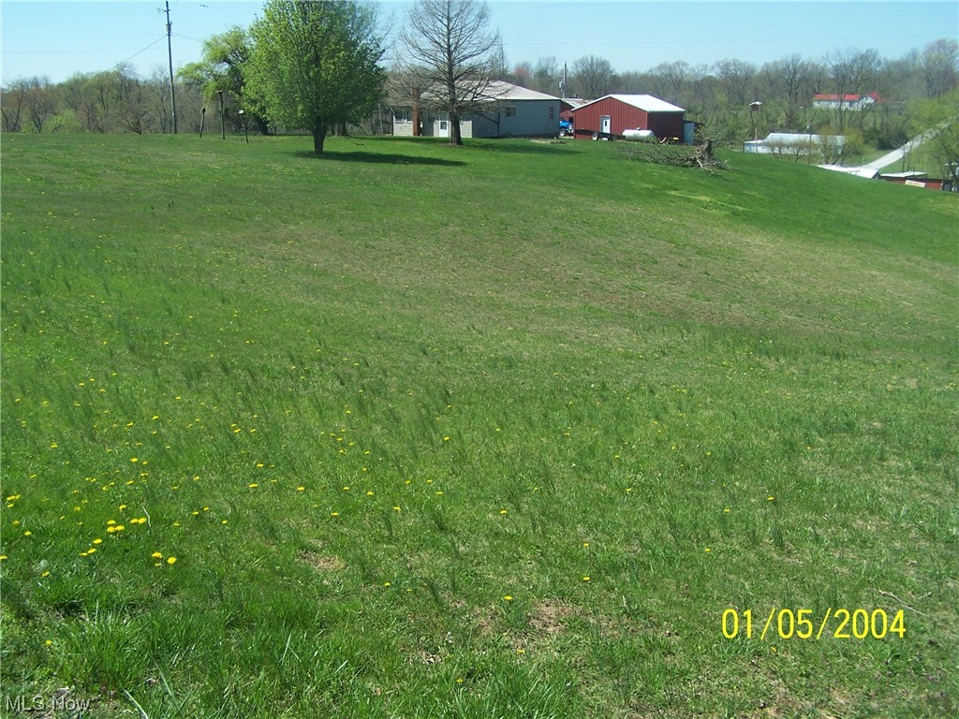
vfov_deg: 37.7
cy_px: 360
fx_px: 1053
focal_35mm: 38
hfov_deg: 49.0
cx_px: 480
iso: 80
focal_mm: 6.3
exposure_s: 1/750
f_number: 4
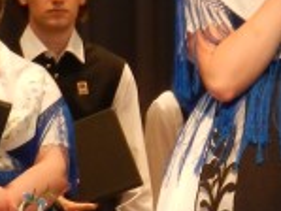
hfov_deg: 4.4
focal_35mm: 451
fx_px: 3664
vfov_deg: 3.3
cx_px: 204
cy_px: 211
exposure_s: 1/30
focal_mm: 14.9
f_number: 4.4
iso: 200
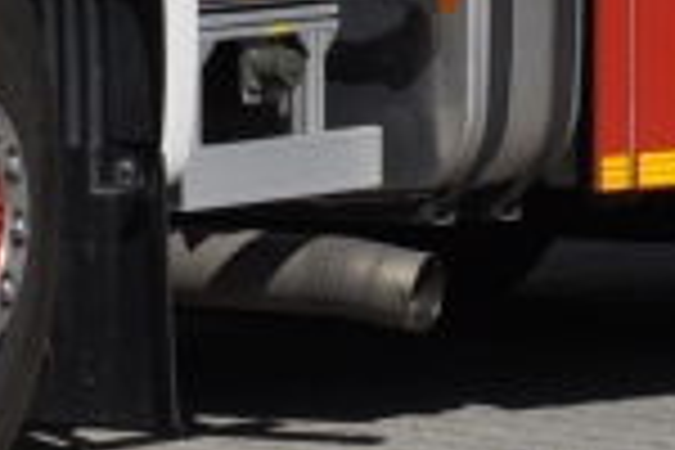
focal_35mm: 629
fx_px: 11793
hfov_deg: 3.3
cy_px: -763
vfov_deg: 2.2
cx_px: 68
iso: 500
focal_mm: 70
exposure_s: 1/1600
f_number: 10
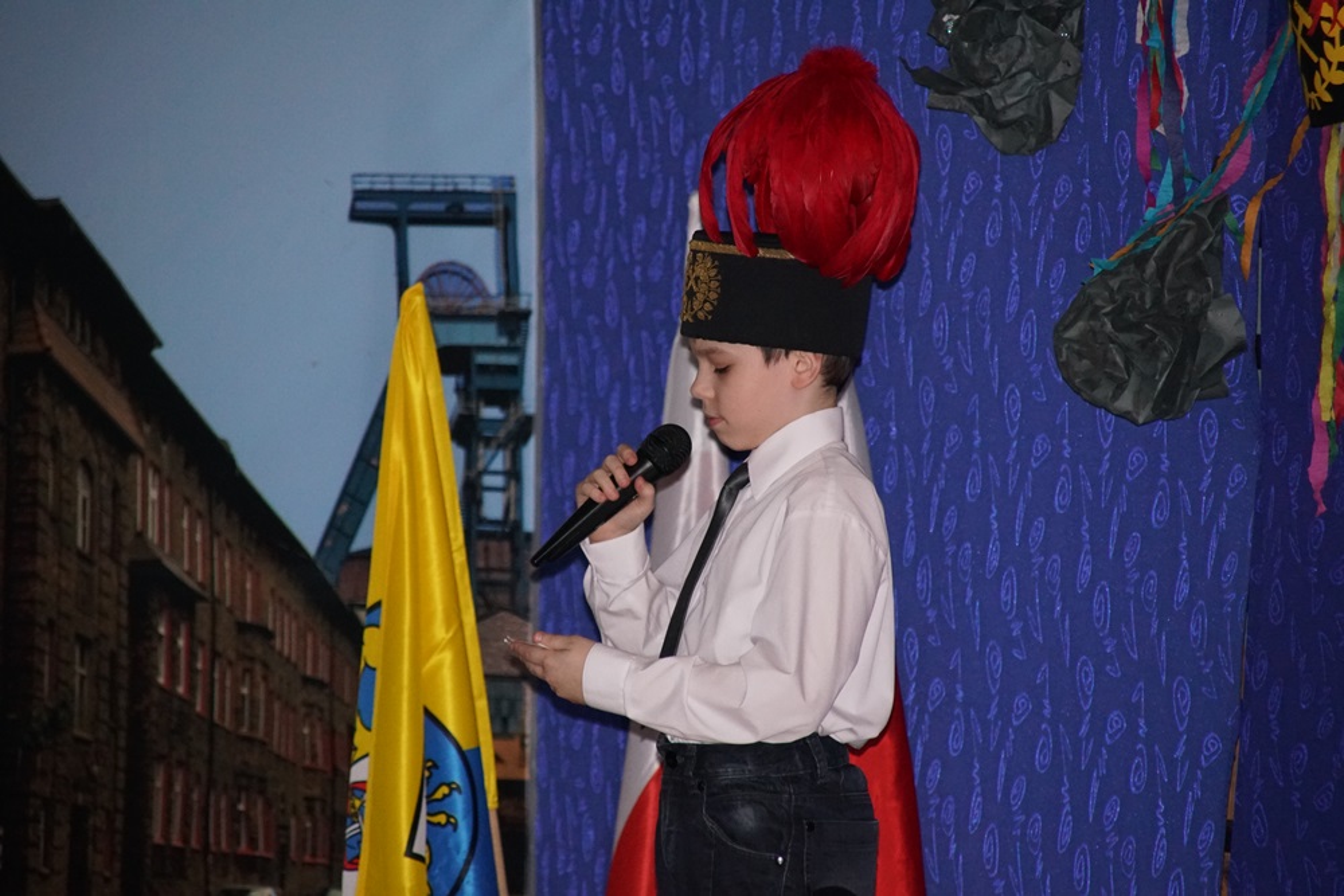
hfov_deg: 6.9
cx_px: 672
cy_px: 448
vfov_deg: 4.6
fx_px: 11201
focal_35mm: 300
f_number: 6.3
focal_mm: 200
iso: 2500
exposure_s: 1/60
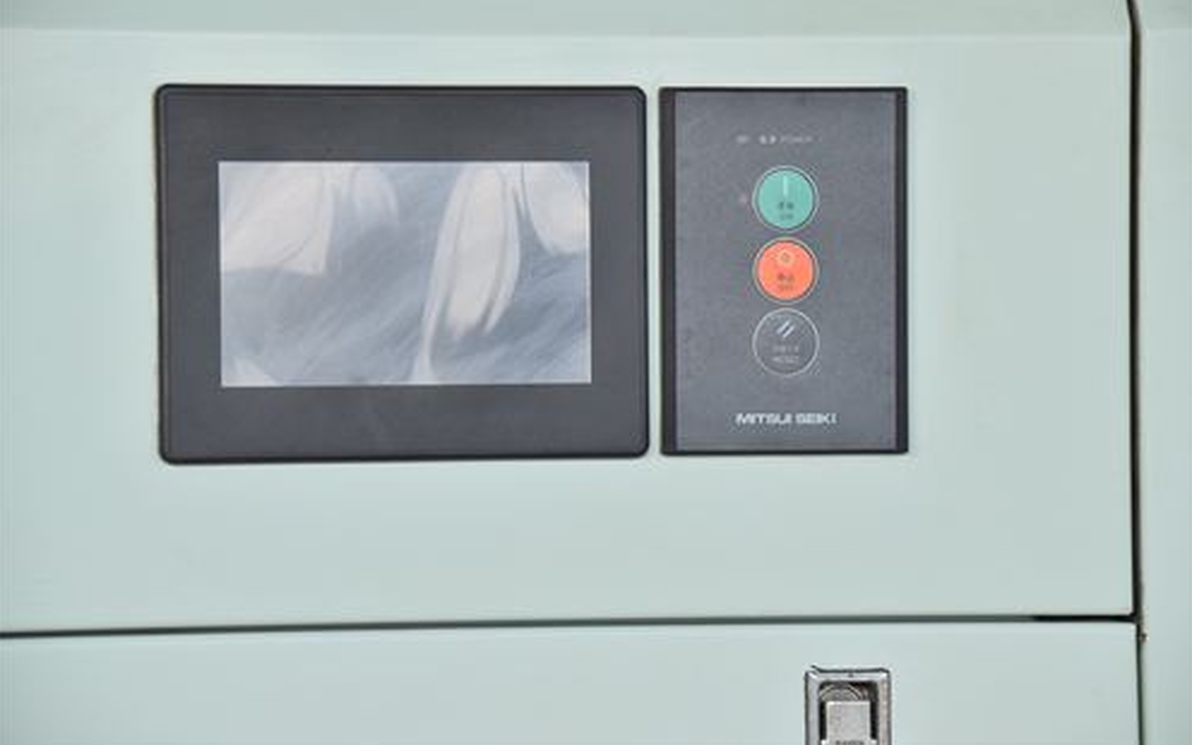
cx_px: 596
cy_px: 353
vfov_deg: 9.2
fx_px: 4613
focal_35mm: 142
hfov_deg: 14.7
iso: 1250
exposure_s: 1/1000
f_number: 6.3
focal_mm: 92
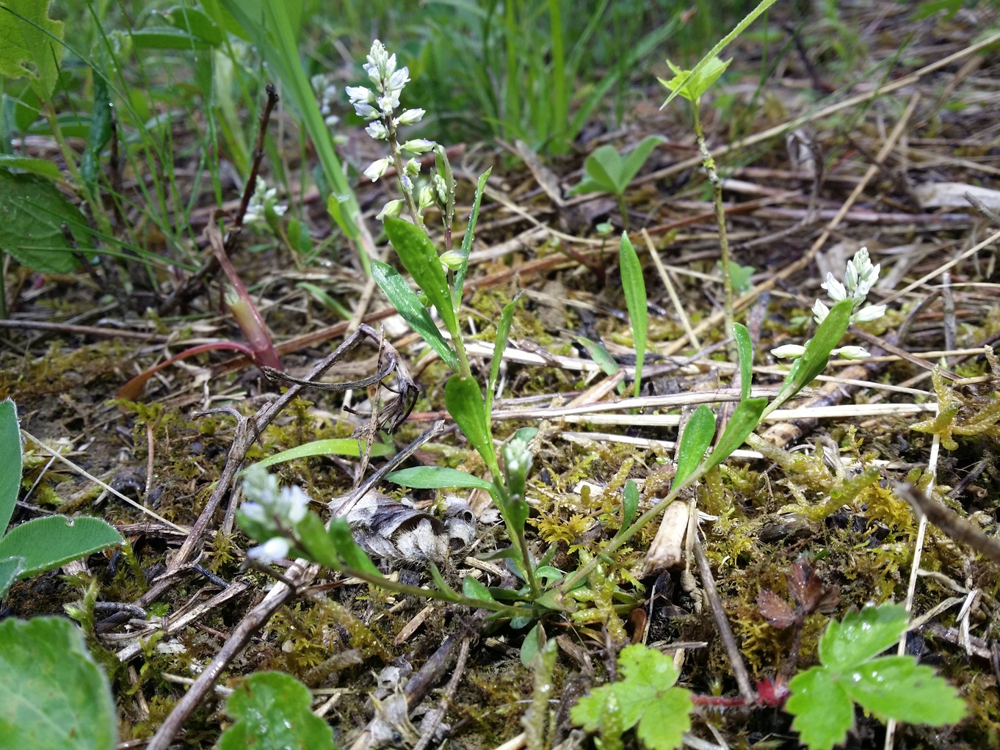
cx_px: 500
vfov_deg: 45.5
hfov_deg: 58.3
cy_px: 375
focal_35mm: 31
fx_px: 896
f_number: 2.2
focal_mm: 4.13
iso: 50
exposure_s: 1/100
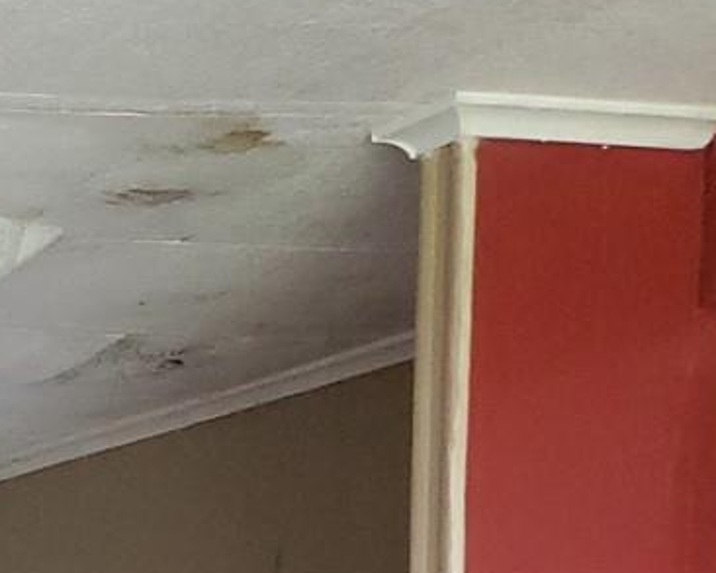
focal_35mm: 111
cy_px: 1025
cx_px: -802
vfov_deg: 12.7
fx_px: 2353
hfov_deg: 14.0
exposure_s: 1/30
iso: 400
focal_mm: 4.3
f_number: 1.5
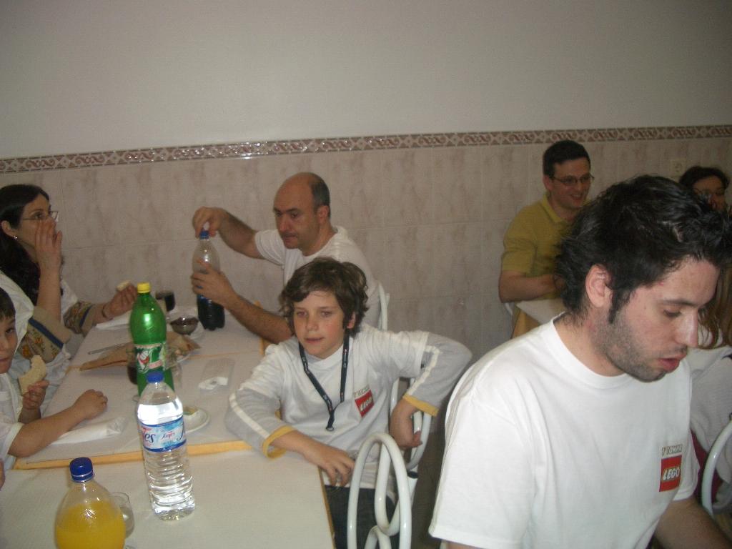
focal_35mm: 35
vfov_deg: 40.7
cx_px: 366
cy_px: 274
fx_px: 740
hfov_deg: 52.6
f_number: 2.6
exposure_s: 1/60
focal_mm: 5.8
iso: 100
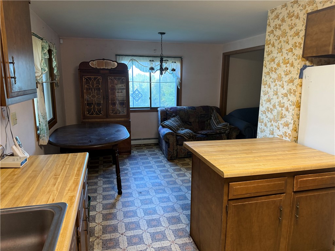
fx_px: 232
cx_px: 168
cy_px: 126
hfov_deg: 71.6
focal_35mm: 24
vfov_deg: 56.8
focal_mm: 6.76
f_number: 1.78
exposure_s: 1/60
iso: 200
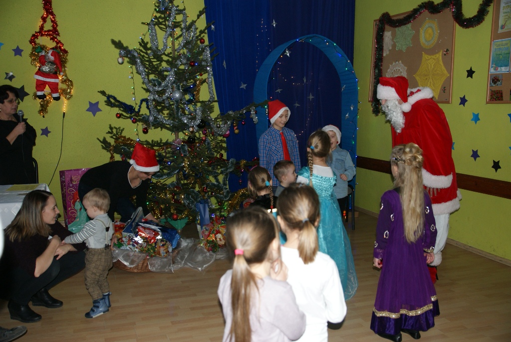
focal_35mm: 36
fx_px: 511
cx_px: 256
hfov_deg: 53.1
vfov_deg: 37.0
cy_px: 171
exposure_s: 1/160
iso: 400
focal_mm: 24
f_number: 3.2
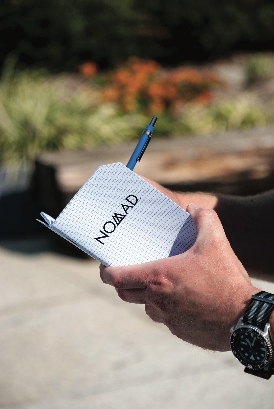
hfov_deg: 8.7
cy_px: 204
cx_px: 137
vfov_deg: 13.0
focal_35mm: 158
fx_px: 1793
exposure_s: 1/500
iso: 100
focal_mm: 105
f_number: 5.6
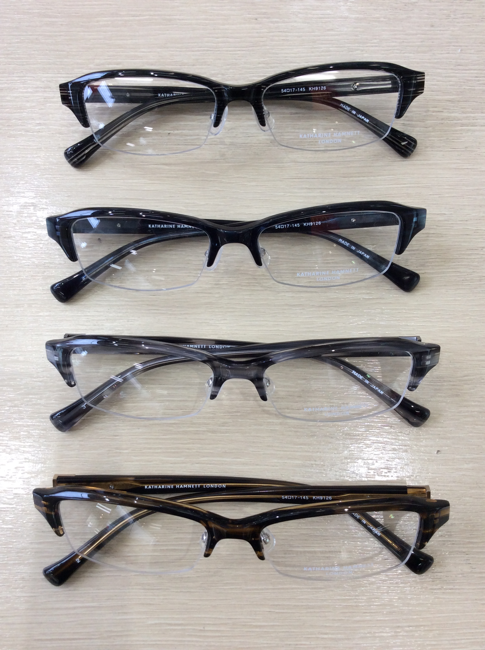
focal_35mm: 33
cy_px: 325
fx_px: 618
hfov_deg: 42.8
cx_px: 242
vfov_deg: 55.4
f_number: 2.4
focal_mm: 3.3
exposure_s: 1/100
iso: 64
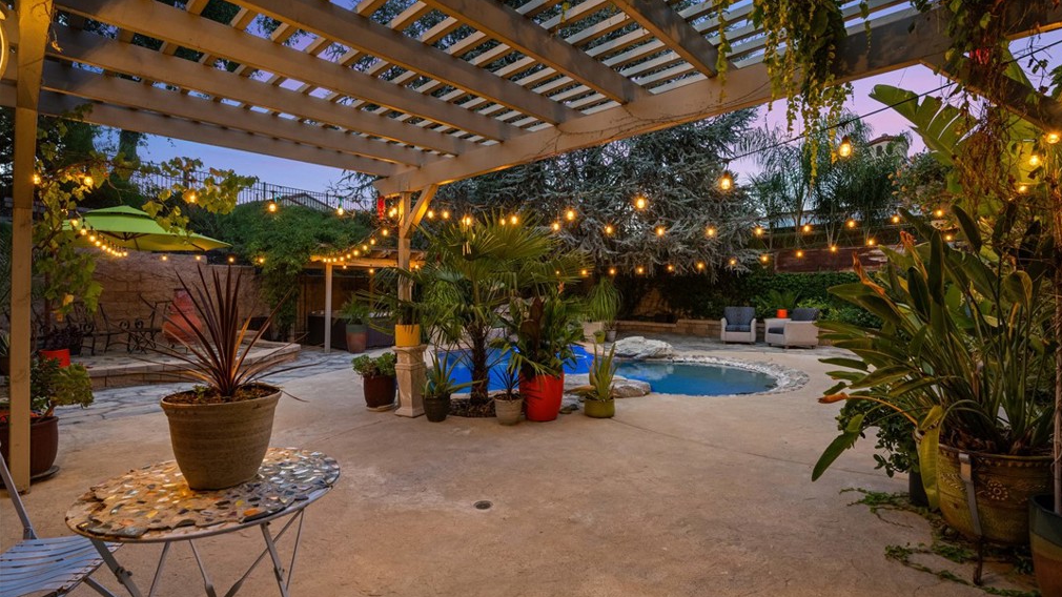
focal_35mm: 17
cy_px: 287
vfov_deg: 63.9
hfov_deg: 95.9
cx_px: 537
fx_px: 479
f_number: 8
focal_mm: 16
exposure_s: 1/4
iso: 1000
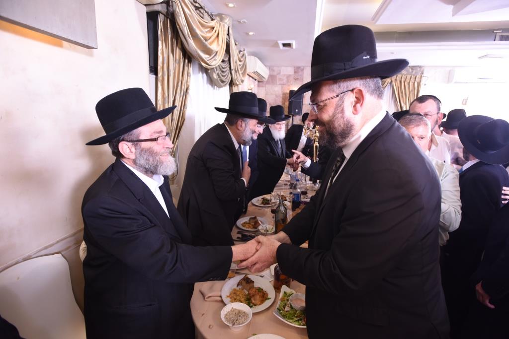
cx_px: 254
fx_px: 240
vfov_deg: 70.5
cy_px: 170
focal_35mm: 17
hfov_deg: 93.3
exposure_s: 1/100
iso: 800
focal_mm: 17
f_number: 4.5
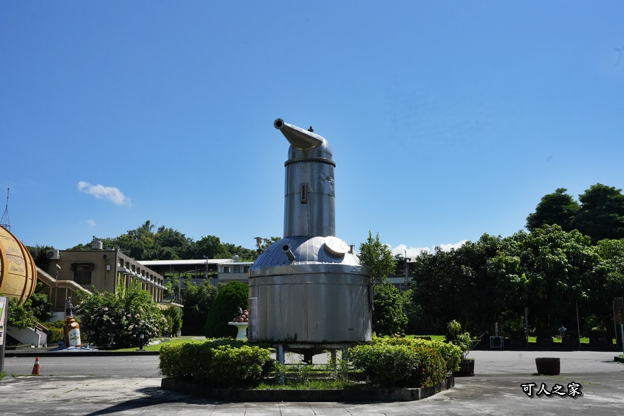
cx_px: 312
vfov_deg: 34.8
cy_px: 208
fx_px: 664
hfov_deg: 50.3
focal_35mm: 38
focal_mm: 38.3
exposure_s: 1/5000
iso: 3200
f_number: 13
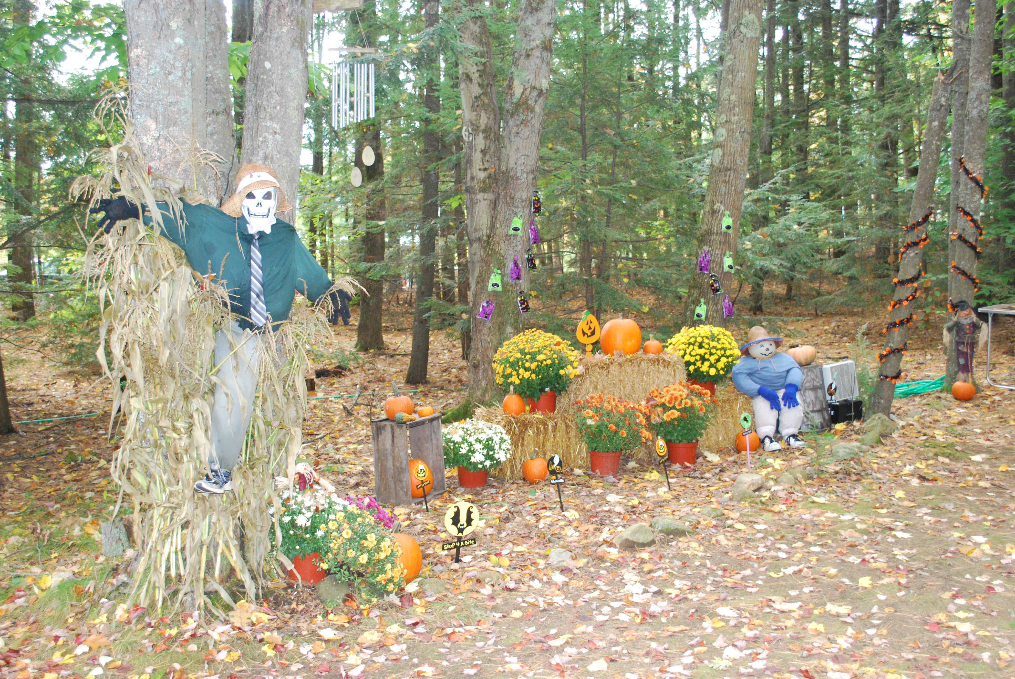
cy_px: 358
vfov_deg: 35.1
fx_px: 1073
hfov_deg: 50.6
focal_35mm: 38
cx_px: 497
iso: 800
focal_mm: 24
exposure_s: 1/60
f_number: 4.2
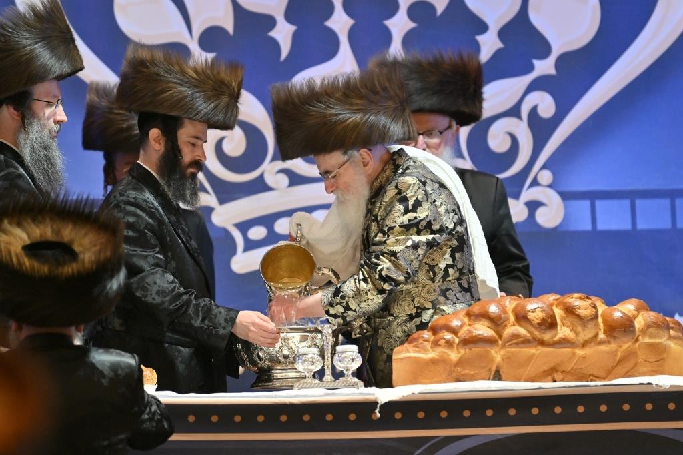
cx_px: 342
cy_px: 228
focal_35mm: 300
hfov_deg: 6.9
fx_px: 5690
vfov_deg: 4.6
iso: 500
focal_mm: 200
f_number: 2.8
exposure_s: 1/160
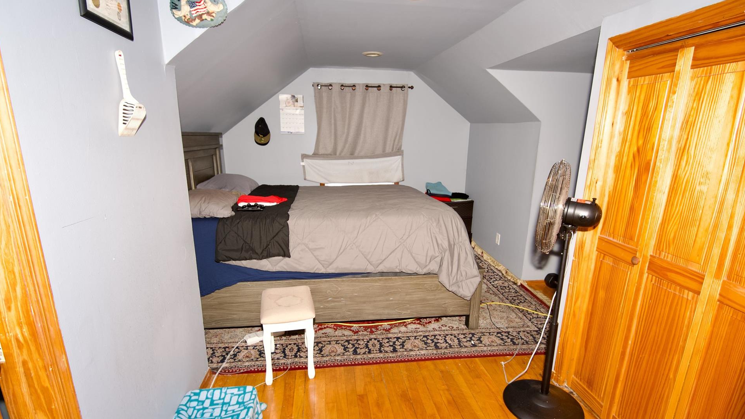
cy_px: 229
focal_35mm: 18
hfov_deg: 92.7
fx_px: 356
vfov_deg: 60.9
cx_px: 373
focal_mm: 16
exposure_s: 1/60
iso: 400
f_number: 5.6
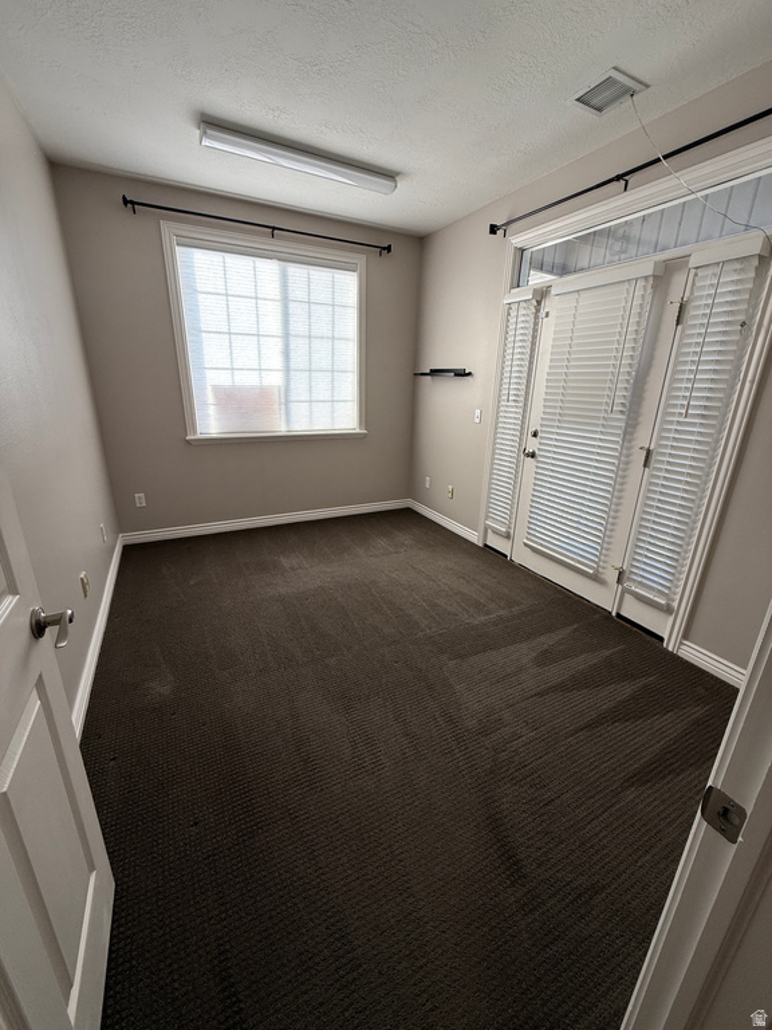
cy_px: 515
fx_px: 416
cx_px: 386
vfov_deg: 102.1
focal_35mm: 14
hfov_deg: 85.7
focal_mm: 2.22
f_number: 2.2
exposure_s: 1/180
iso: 64
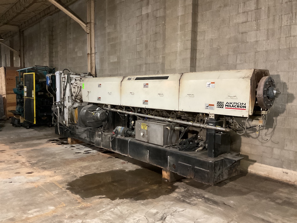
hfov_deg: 61.7
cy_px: 112
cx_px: 148
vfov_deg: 48.2
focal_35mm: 29
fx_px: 249
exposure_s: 1/30
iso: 400
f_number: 1.8
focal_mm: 3
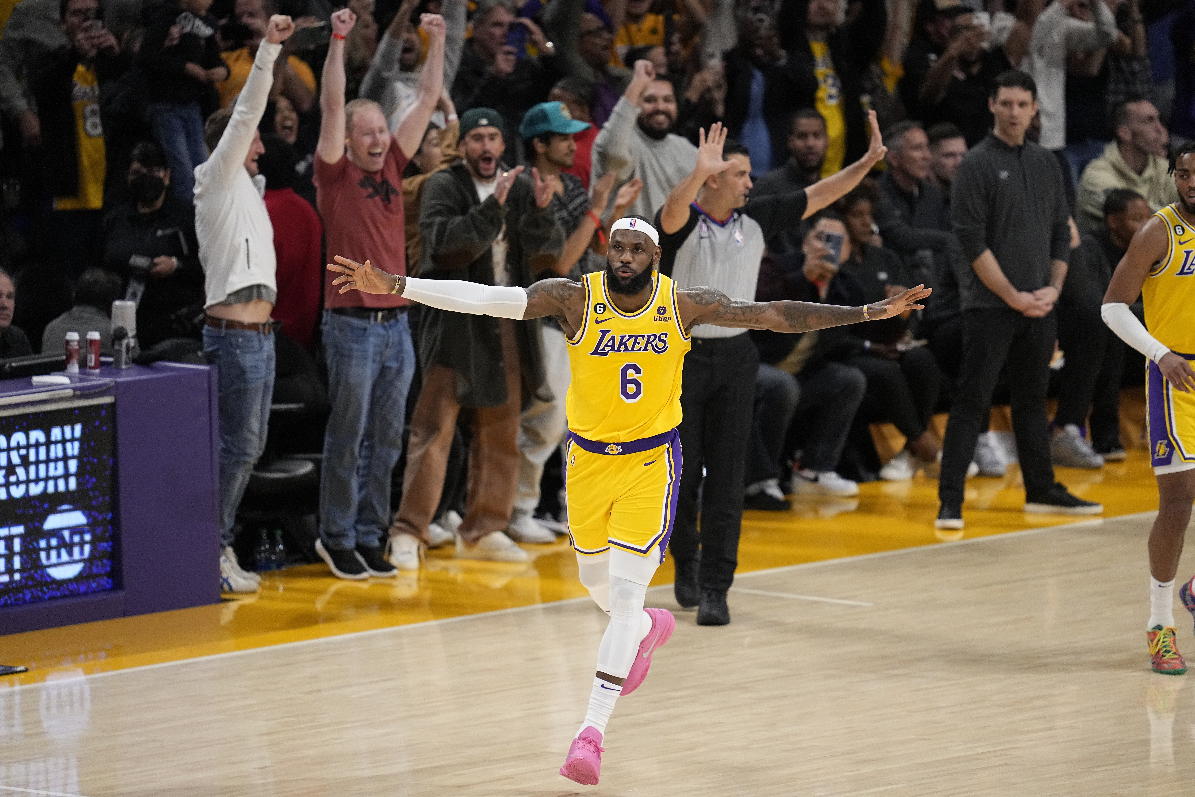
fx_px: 13277
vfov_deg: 3.4
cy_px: 398
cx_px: 598
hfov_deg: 5.2
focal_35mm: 400
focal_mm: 400
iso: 4000
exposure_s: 1/2000
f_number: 2.8
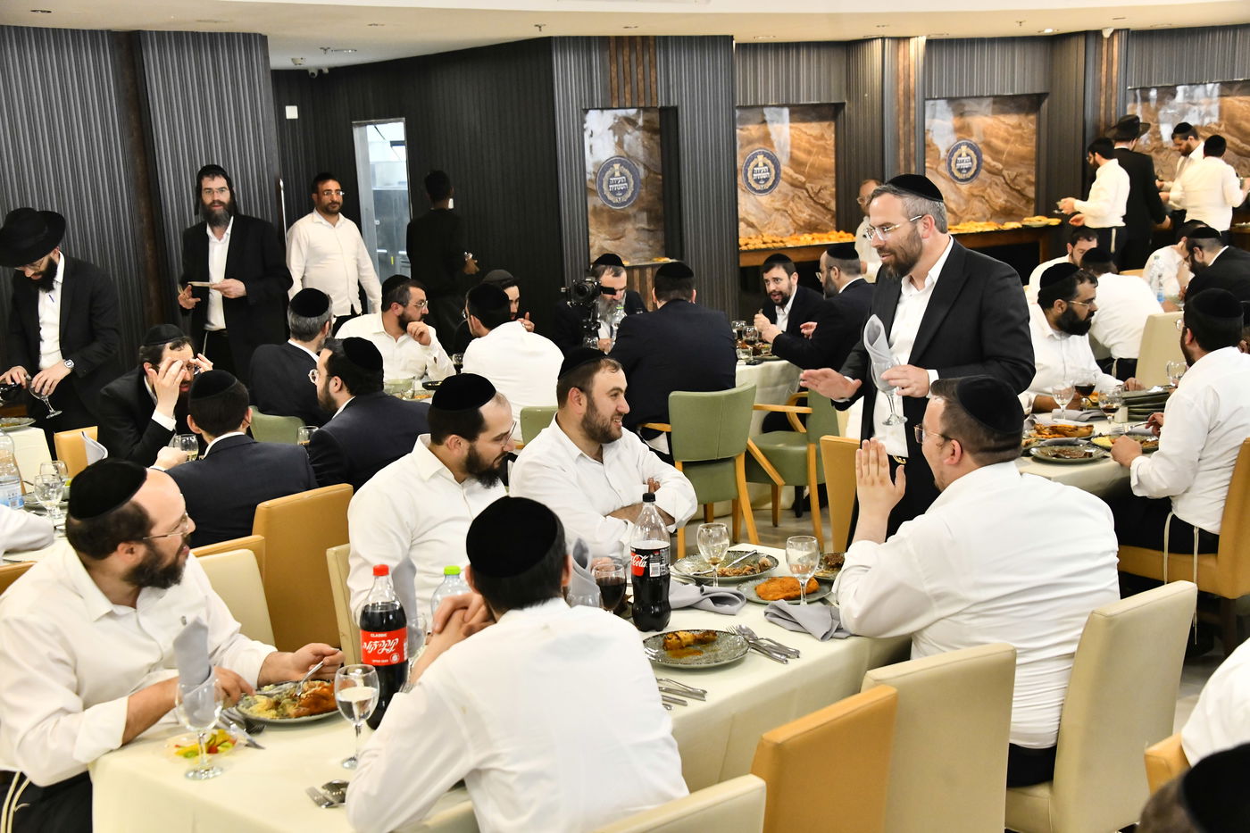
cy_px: 416
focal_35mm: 48
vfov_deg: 28.1
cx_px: 625
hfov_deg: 41.1
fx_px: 1666
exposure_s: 1/200
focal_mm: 48
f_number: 5.6
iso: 3200
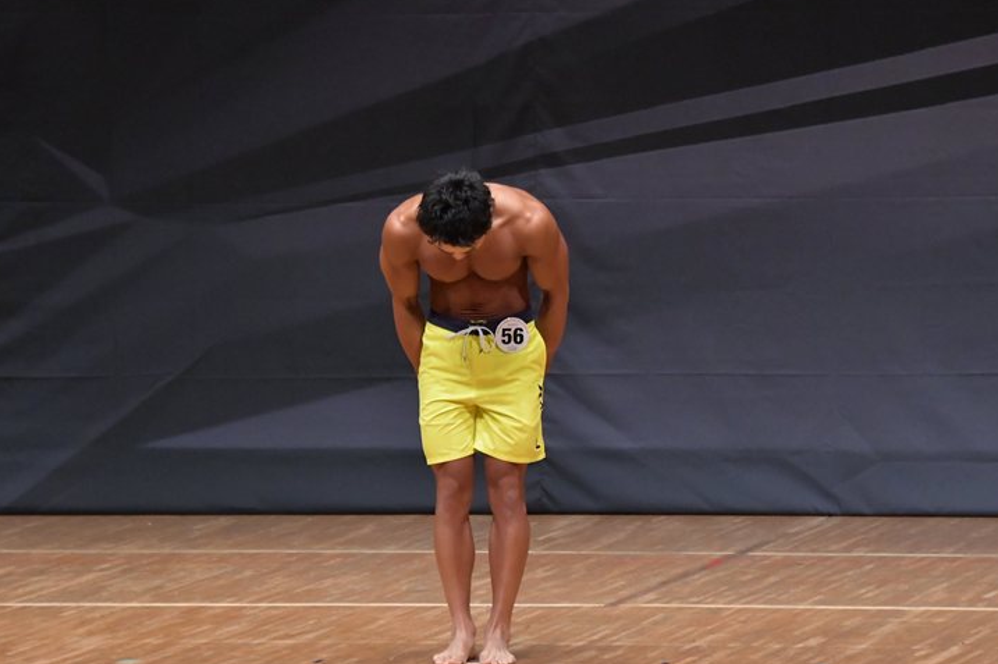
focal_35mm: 308
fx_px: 8532
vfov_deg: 4.5
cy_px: 349
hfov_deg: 6.7
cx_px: 510
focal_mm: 190
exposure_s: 1/400
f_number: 5.6
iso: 6400
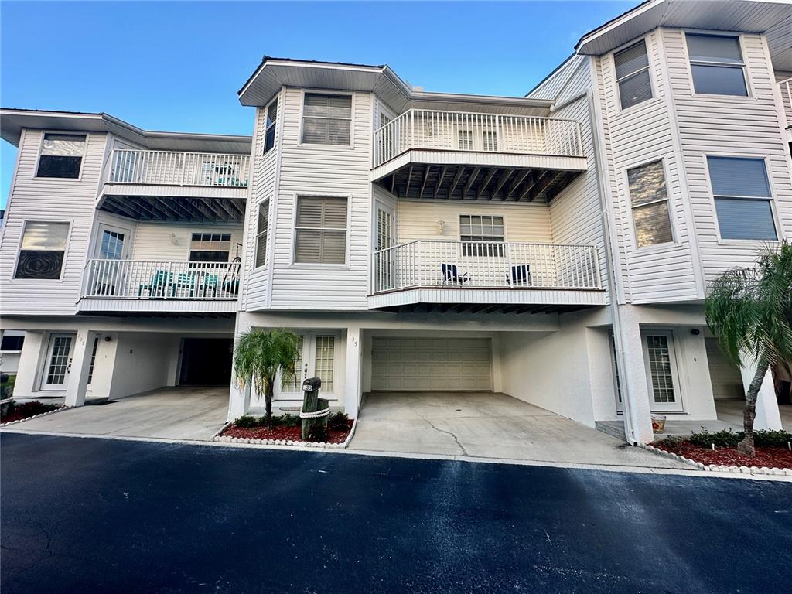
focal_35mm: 14
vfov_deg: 85.7
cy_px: 297
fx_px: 320
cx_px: 396
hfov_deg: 102.1
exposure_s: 1/226
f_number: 2.2
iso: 40
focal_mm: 2.22
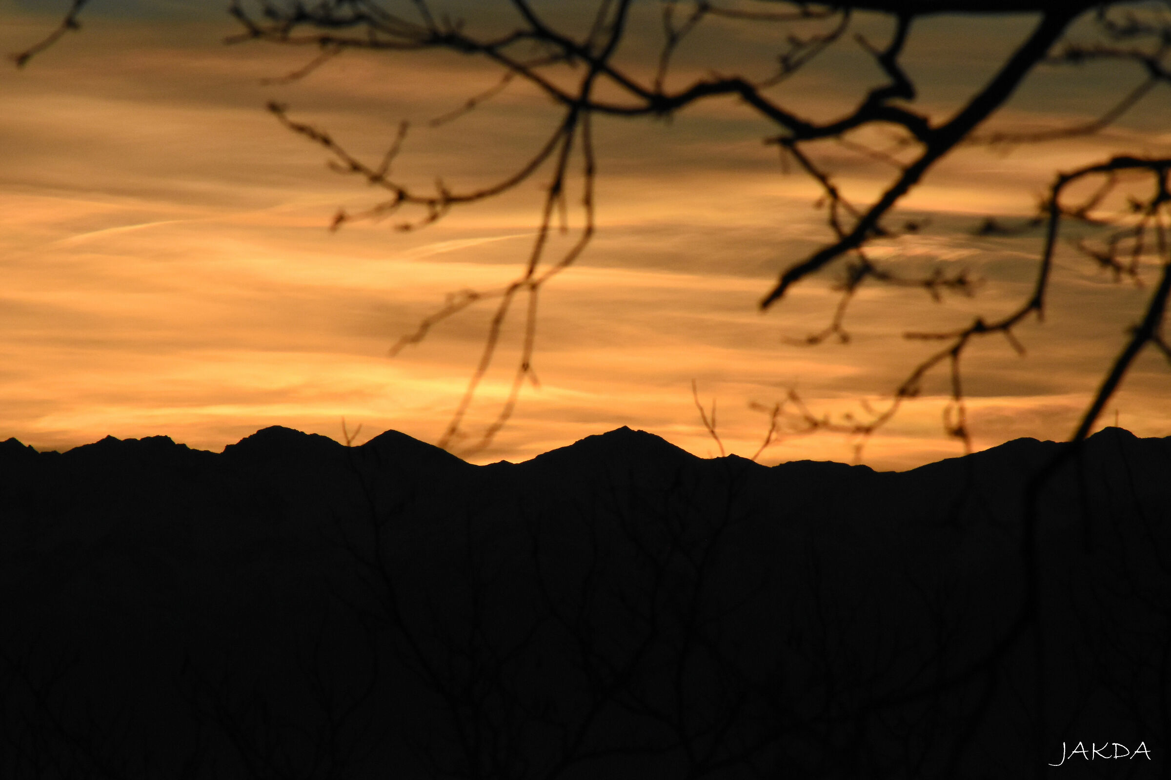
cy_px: 390
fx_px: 14636
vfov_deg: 3.1
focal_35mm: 450
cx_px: 586
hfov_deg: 4.6
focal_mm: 300
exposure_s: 1/2000
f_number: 22
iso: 2500
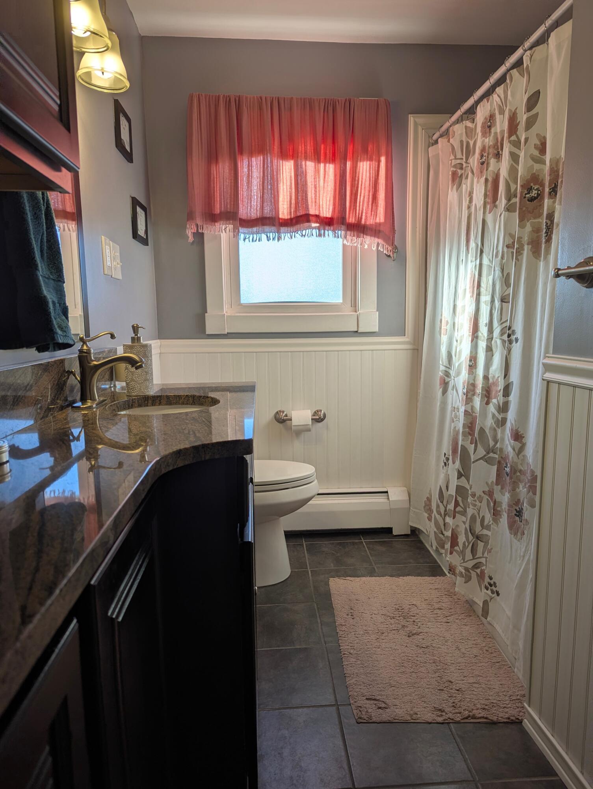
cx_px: 296
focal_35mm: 24
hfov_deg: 56.9
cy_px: 394
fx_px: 547
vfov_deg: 71.5
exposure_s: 1/346
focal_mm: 6.81
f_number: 1.85
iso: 35
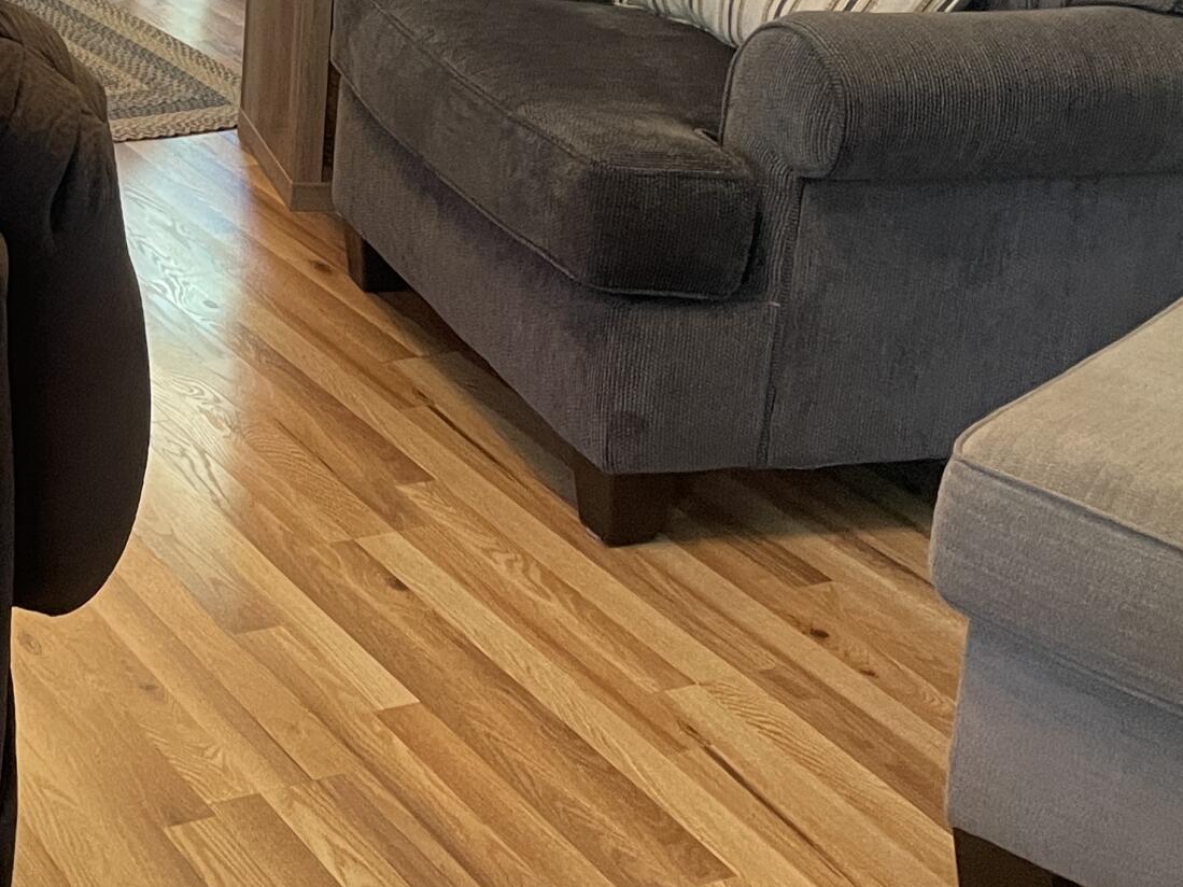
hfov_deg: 25.1
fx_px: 2426
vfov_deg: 19.5
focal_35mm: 71
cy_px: -169
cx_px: -177
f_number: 1.6
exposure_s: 1/60
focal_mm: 4.2
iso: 250
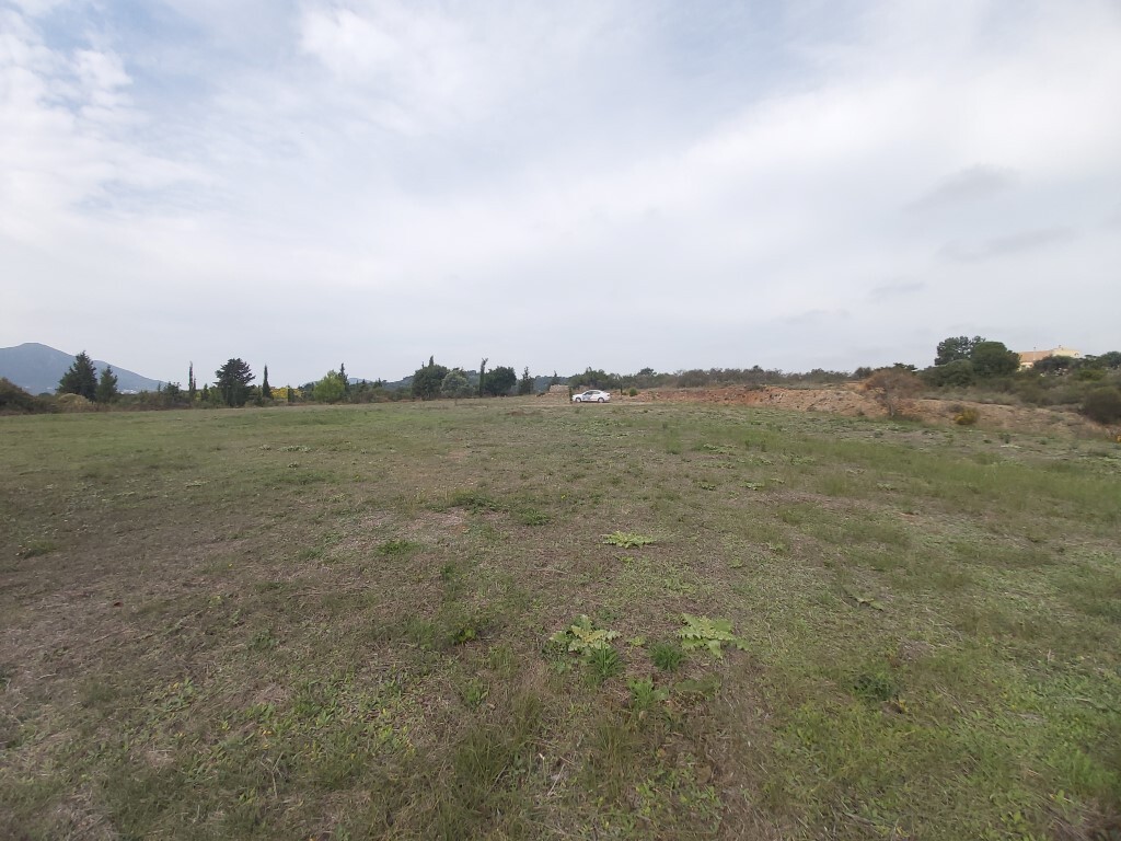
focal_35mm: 12
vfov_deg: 94.5
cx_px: 560
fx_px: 389
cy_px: 420
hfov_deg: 110.5
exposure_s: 1/943
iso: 40
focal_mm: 1.42
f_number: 2.2
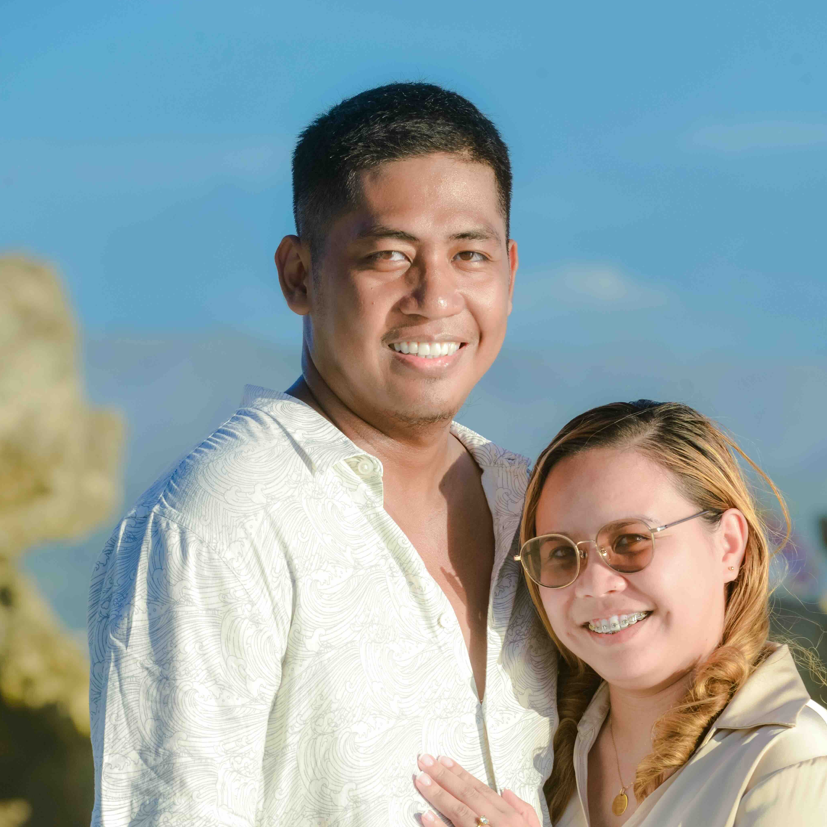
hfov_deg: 6.0
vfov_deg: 6.0
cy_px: 666
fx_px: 7838
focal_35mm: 290
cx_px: 468
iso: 500
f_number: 8
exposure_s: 1/800
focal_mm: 190
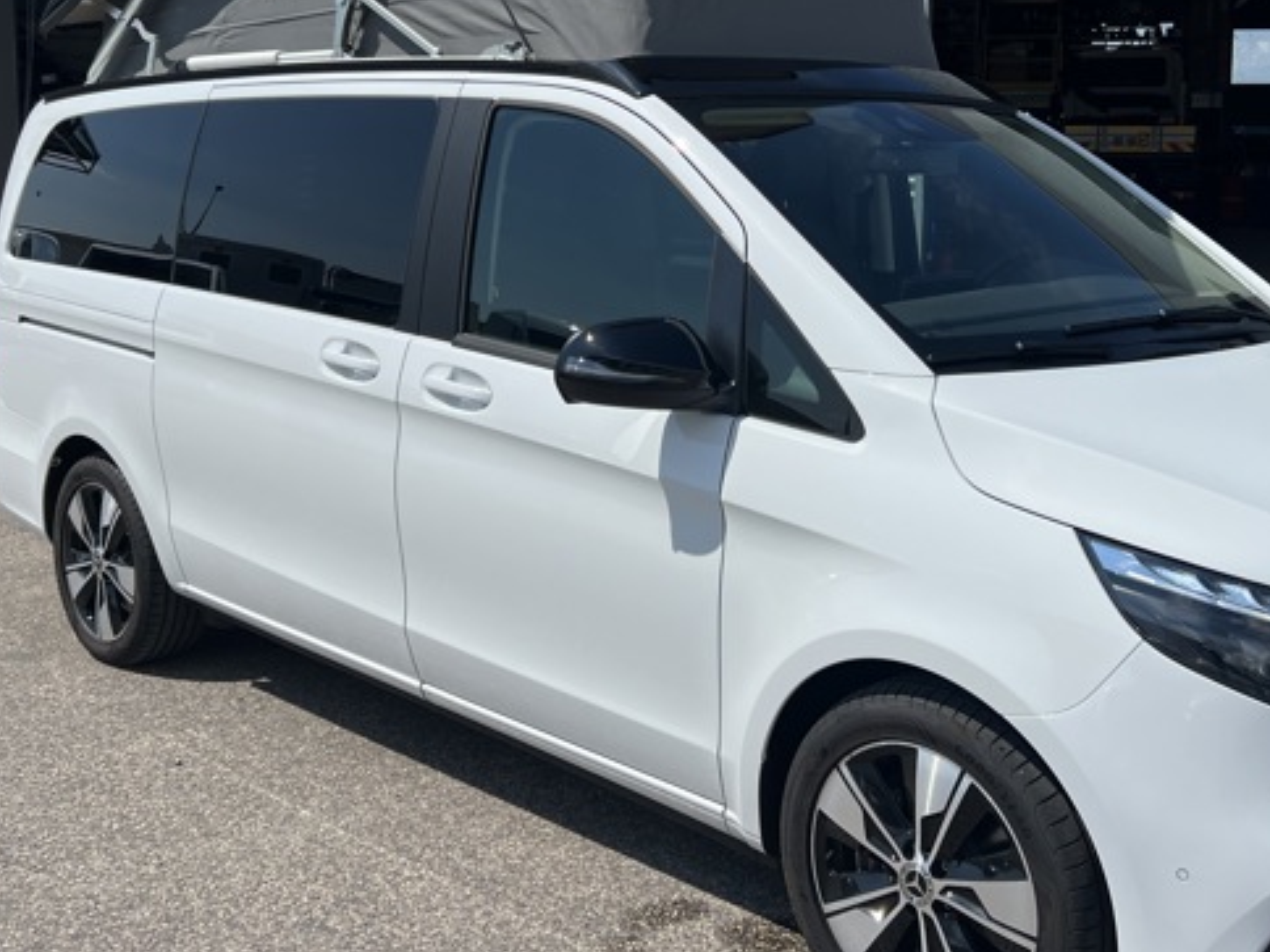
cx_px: 785
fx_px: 1578
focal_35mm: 43
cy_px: 333
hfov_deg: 43.5
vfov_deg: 33.4
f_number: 1.5
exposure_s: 1/8000
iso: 50
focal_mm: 5.7
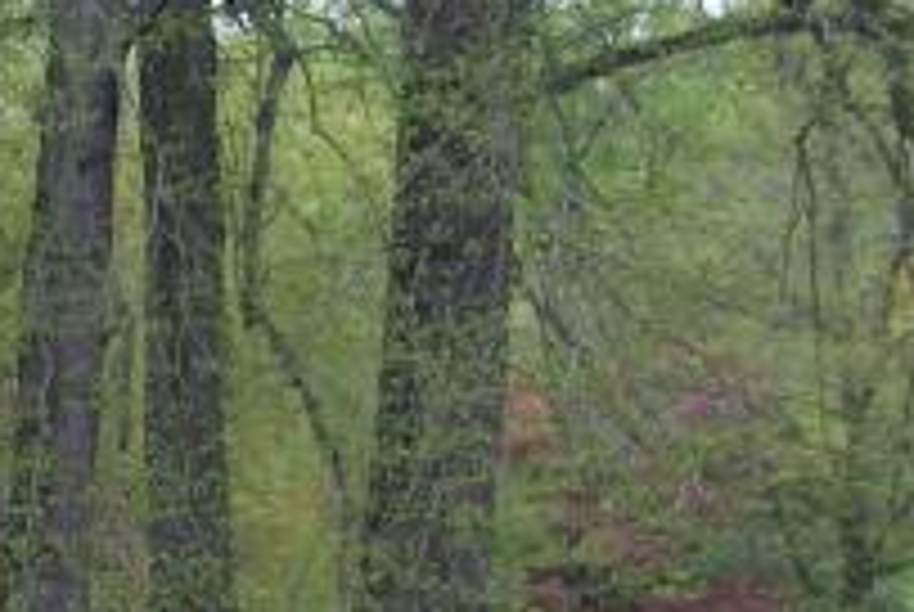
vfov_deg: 5.0
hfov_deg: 7.3
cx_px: -734
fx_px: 6916
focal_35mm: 272
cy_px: 756
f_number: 5.3
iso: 400
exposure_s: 1/160
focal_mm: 46
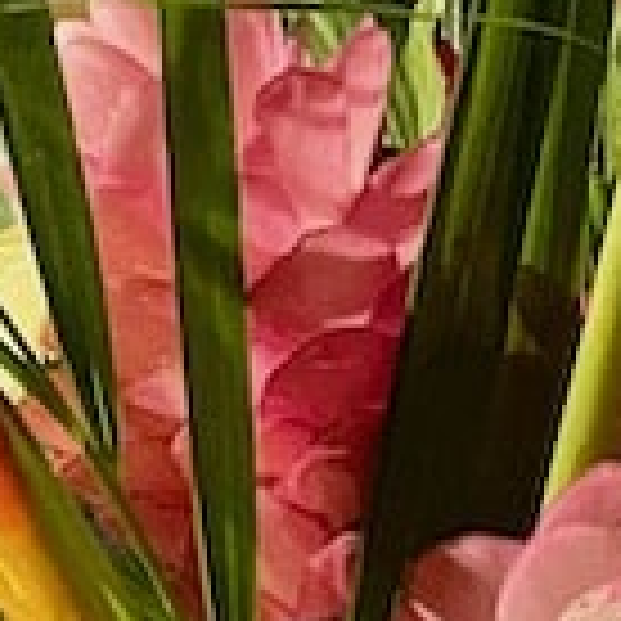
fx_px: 3369
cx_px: 634
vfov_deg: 10.3
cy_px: -176
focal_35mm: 166
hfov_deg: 10.4
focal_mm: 4.2
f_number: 1.6
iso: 640
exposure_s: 1/25
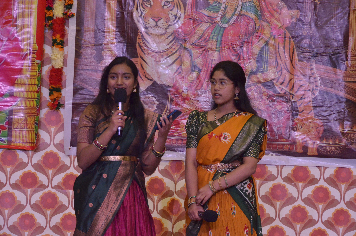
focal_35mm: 158
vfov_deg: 8.7
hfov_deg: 13.1
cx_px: 178
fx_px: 1554
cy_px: 118
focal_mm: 105
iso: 3200
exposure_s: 1/500
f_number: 8
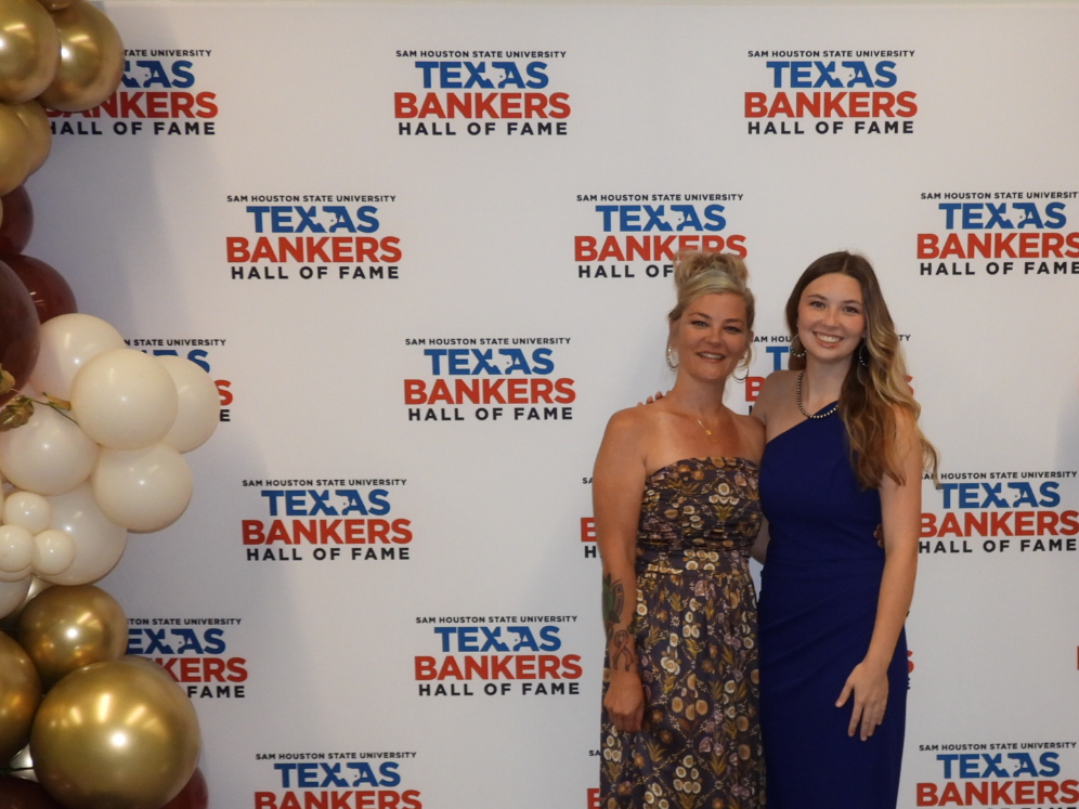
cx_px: 757
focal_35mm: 53
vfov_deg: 27.4
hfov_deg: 35.6
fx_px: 1652
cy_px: 539
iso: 200
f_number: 3.2
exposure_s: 1/30
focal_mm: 5.9
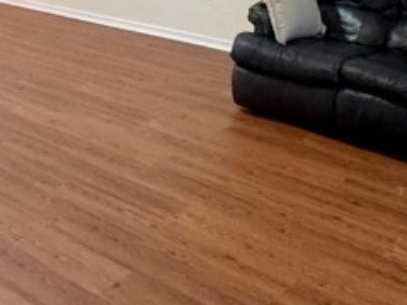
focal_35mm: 60
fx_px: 705
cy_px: -56
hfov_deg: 32.2
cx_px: 177
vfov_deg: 22.6
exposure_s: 1/60
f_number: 2.2
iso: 250
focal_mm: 2.22
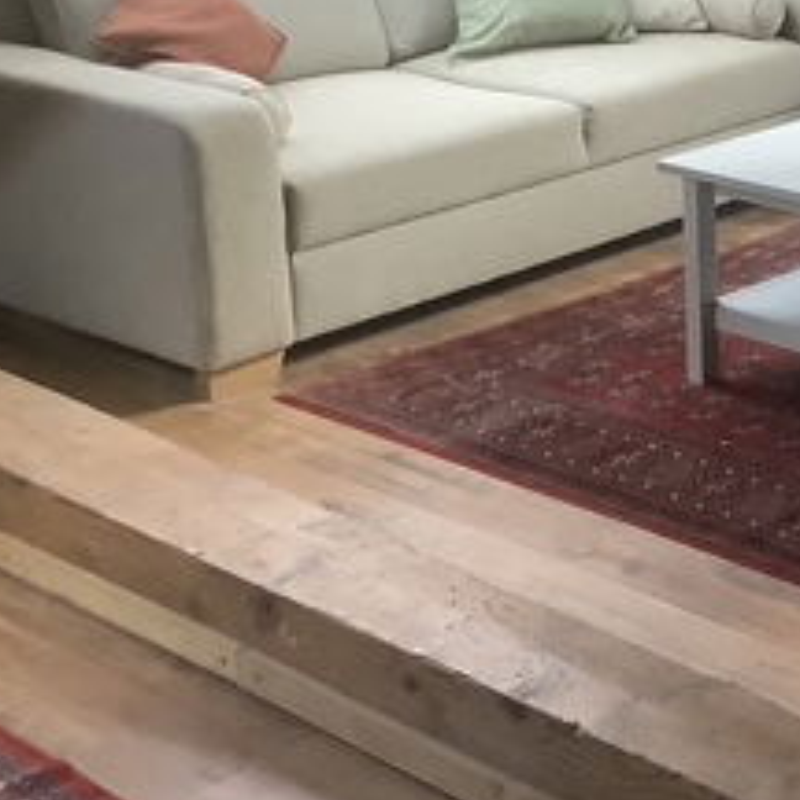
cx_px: 948
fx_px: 2118
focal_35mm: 81
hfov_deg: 20.1
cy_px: 133
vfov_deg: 21.1
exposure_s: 1/60
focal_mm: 3.3
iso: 250
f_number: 2.4
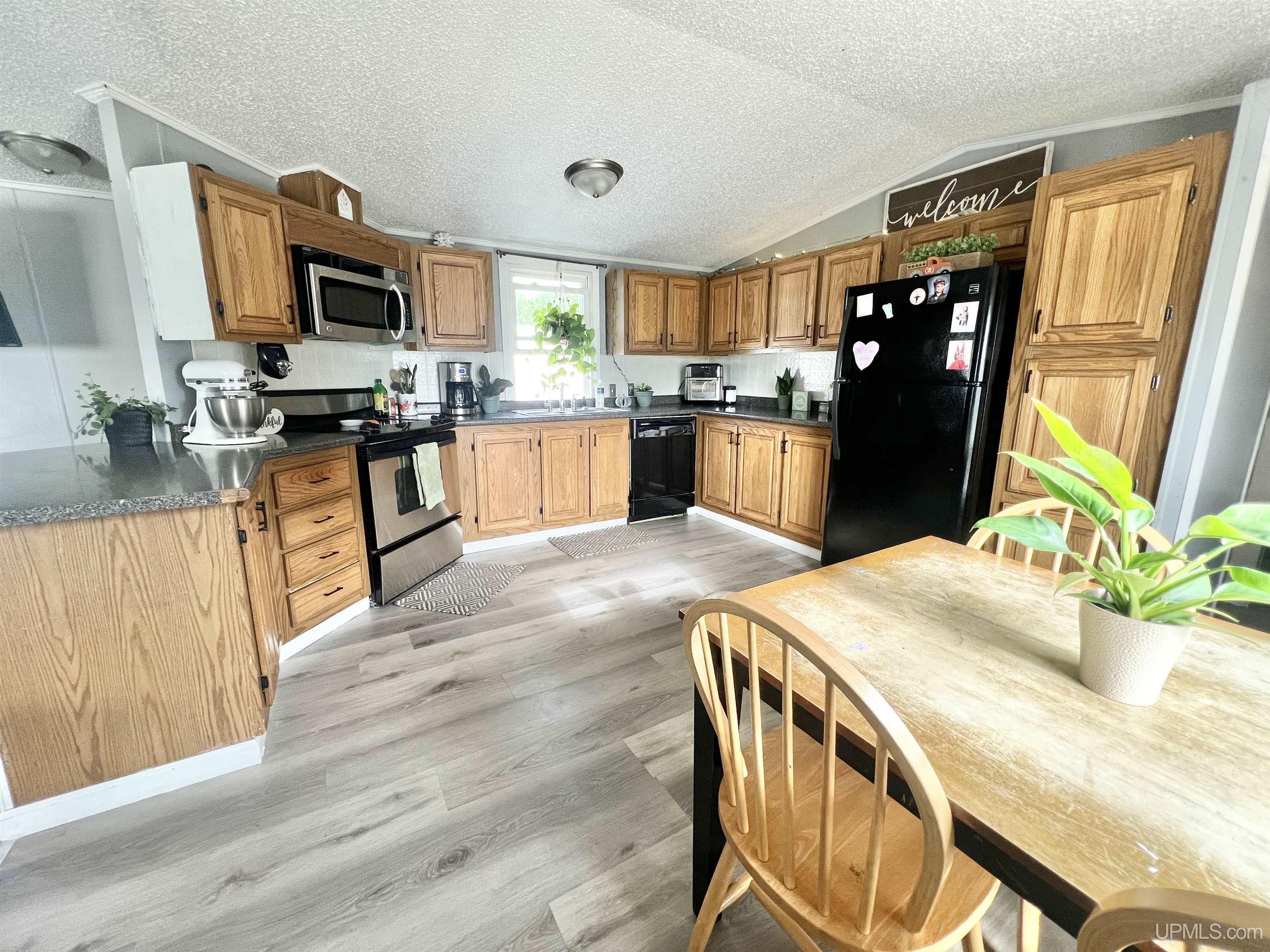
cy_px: 476
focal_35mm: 13
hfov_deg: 106.2
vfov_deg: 89.9
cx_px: 635
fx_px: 477
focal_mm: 1.57
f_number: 1.8
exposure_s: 1/120
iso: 200
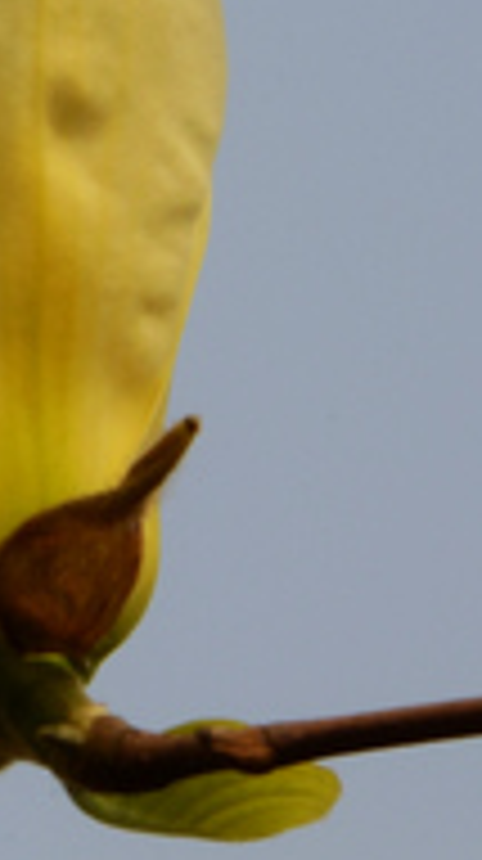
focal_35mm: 390
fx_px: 8889
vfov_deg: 5.5
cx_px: -725
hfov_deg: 3.1
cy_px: 155
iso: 100
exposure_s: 1/20
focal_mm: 66
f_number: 32
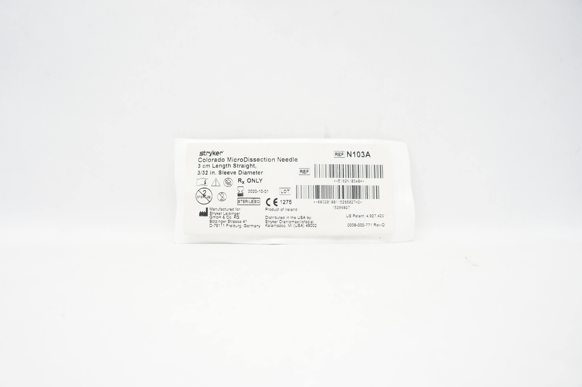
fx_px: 436
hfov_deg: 67.4
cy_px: 194
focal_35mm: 27
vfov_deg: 47.8
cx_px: 291
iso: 400
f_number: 4
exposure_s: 1/80
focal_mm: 18
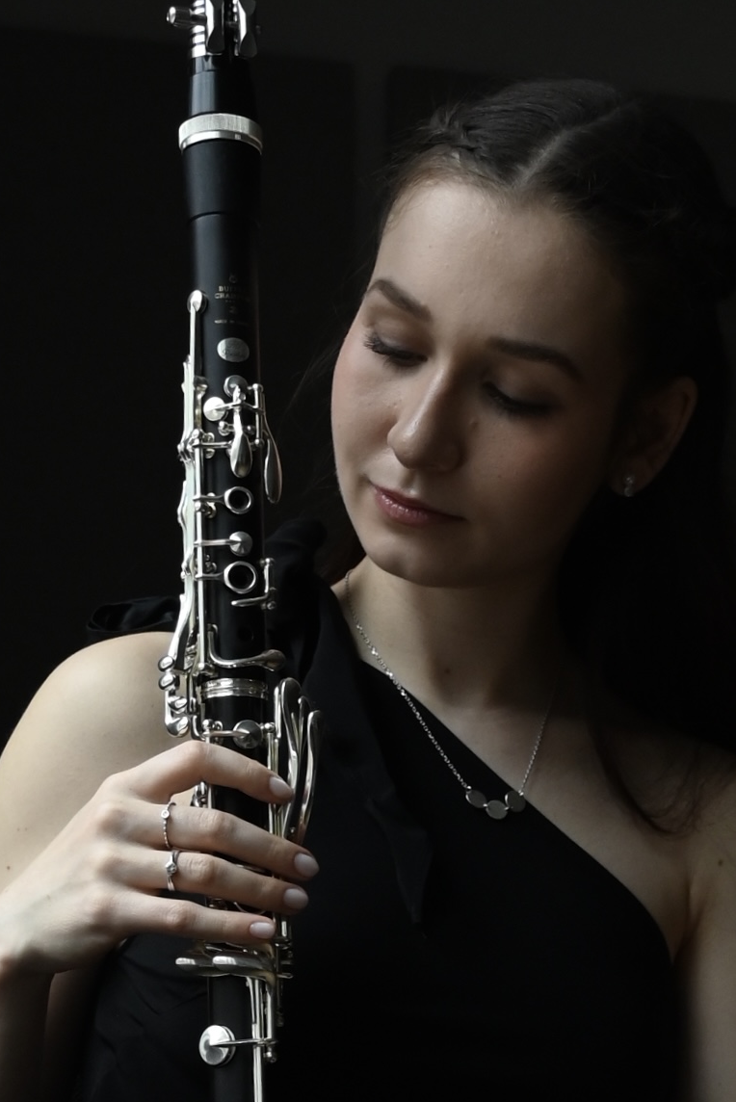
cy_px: 1115
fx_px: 2665
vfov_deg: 22.4
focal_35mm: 87
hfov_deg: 15.6
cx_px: 571
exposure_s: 1/200
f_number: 4.5
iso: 800
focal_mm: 24
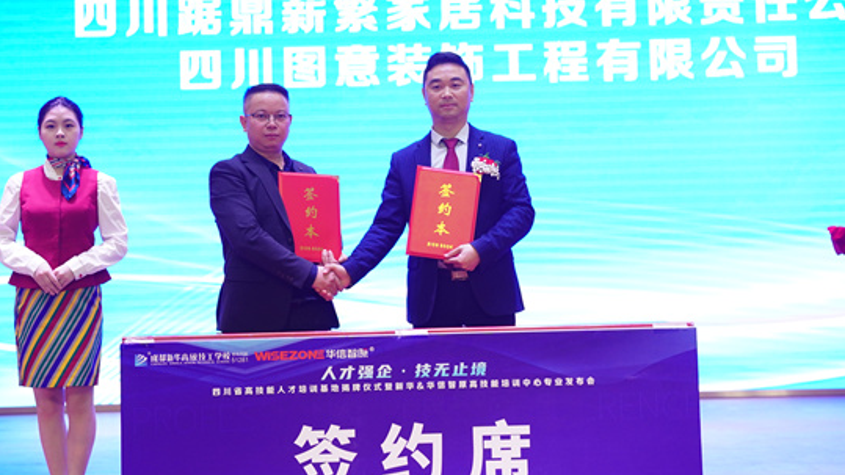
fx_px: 1501
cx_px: 395
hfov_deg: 31.4
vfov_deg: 17.9
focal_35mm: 67
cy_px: 141
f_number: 3.5
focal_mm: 46
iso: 1000
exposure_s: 1/125
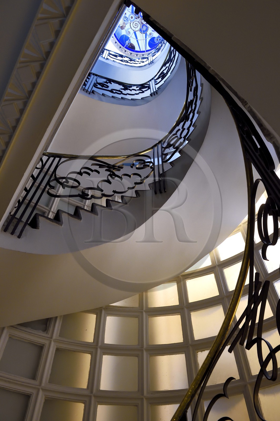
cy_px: 210
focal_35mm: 27
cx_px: 140
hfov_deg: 47.9
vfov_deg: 67.4
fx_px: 316
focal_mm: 27
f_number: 8
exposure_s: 1/40
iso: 3200
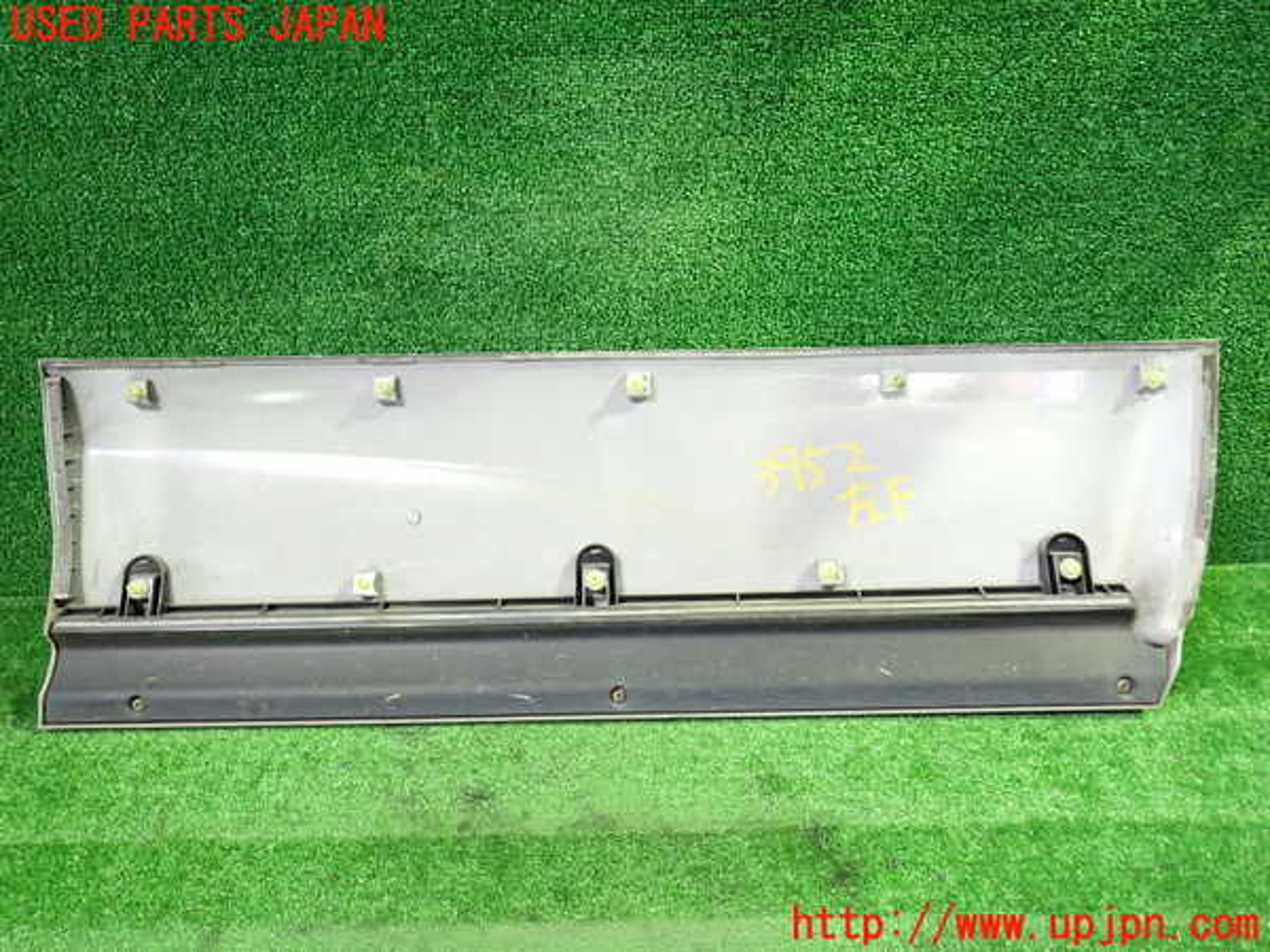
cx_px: 635
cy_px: 476
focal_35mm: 25
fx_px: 917
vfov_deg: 54.9
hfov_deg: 69.4
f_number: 2
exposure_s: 1/30
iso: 640
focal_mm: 4.5
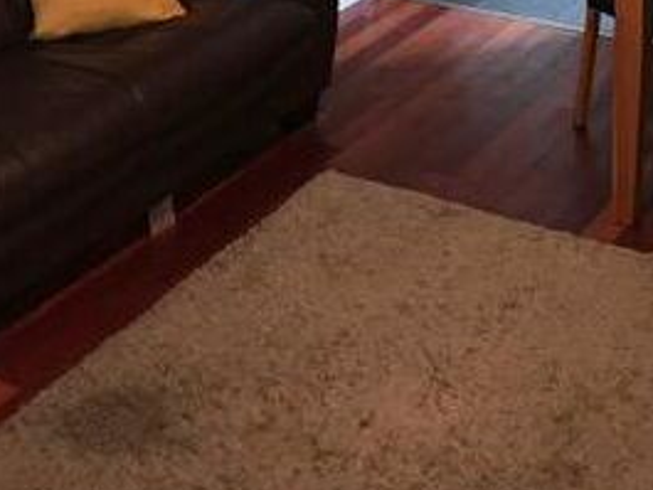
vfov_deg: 18.6
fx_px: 1397
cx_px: 375
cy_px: -129
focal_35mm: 74
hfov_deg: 26.3
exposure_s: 1/17
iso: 64
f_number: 1.8
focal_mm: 3.99
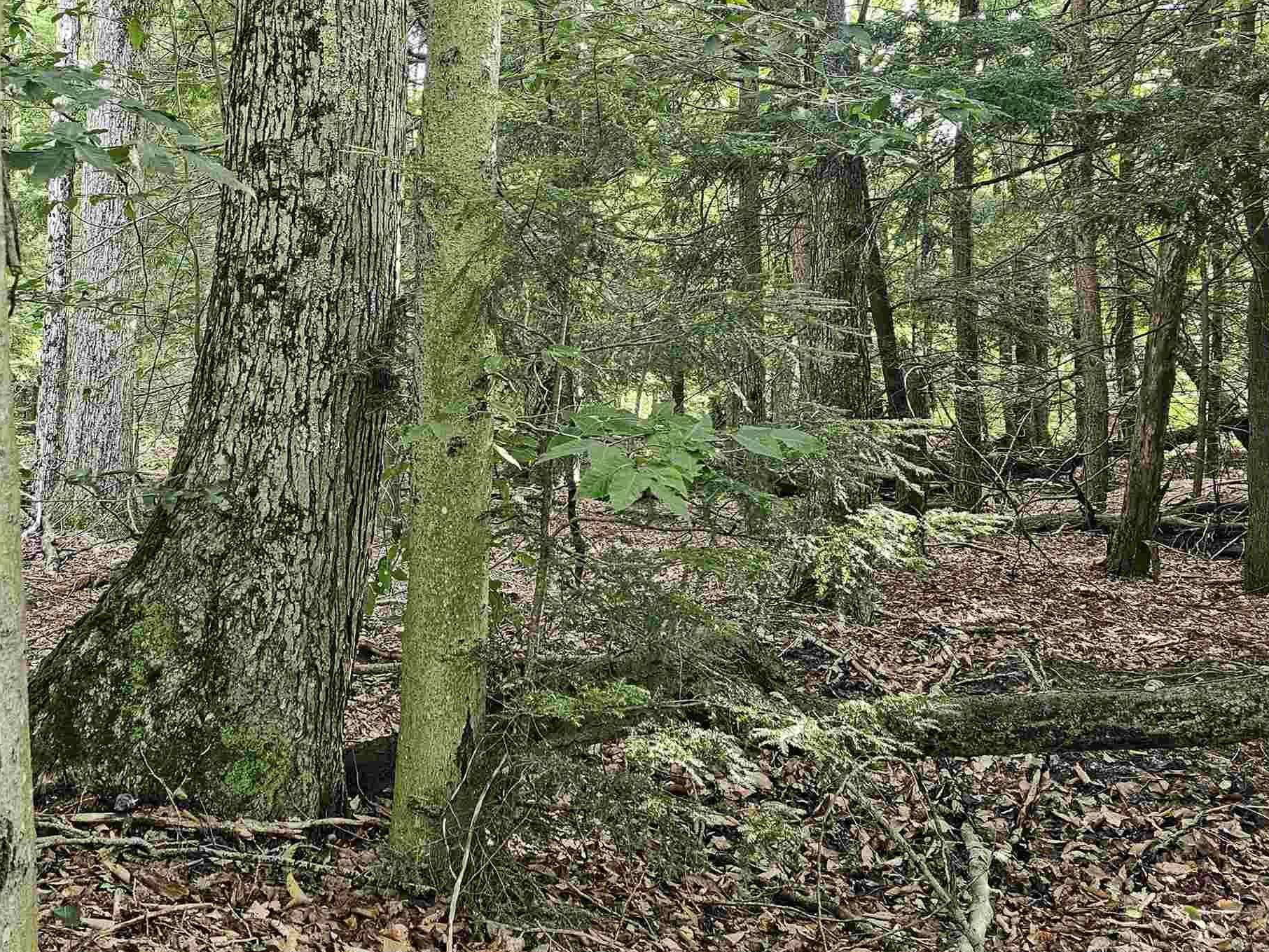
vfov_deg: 35.6
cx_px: 457
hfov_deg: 47.3
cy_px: 189
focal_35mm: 39
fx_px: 1430
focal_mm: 6.3
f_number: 1.7
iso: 500
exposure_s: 1/120
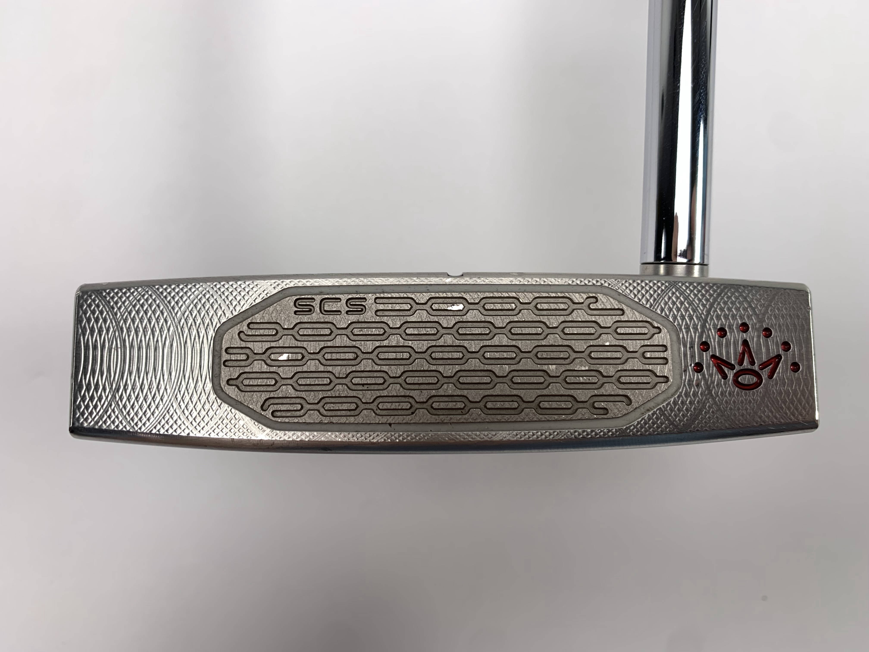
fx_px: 653
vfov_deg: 53.1
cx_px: 434
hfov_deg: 67.3
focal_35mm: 26
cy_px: 326
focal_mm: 4.25
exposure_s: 1/125
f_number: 1.8
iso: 25
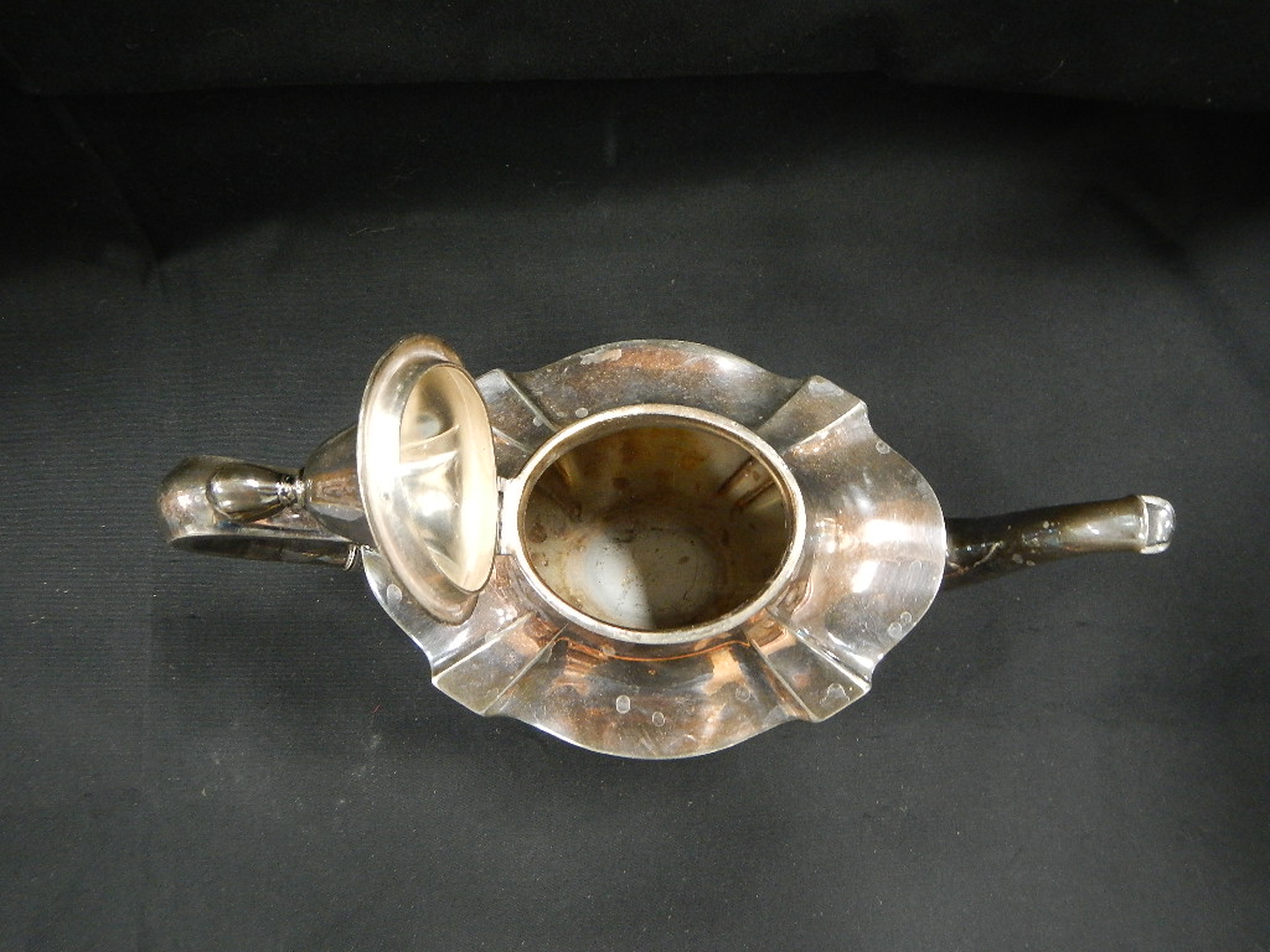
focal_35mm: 33
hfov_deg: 55.4
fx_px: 1211
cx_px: 635
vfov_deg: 42.9
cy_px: 476
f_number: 3.9
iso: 400
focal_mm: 5.9
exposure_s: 1/10
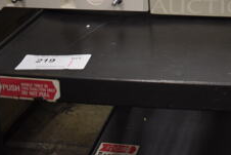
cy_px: -37
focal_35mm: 73
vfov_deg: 17.7
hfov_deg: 25.5
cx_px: 258
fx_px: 469
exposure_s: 1/125
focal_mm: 18
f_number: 3.5
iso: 800
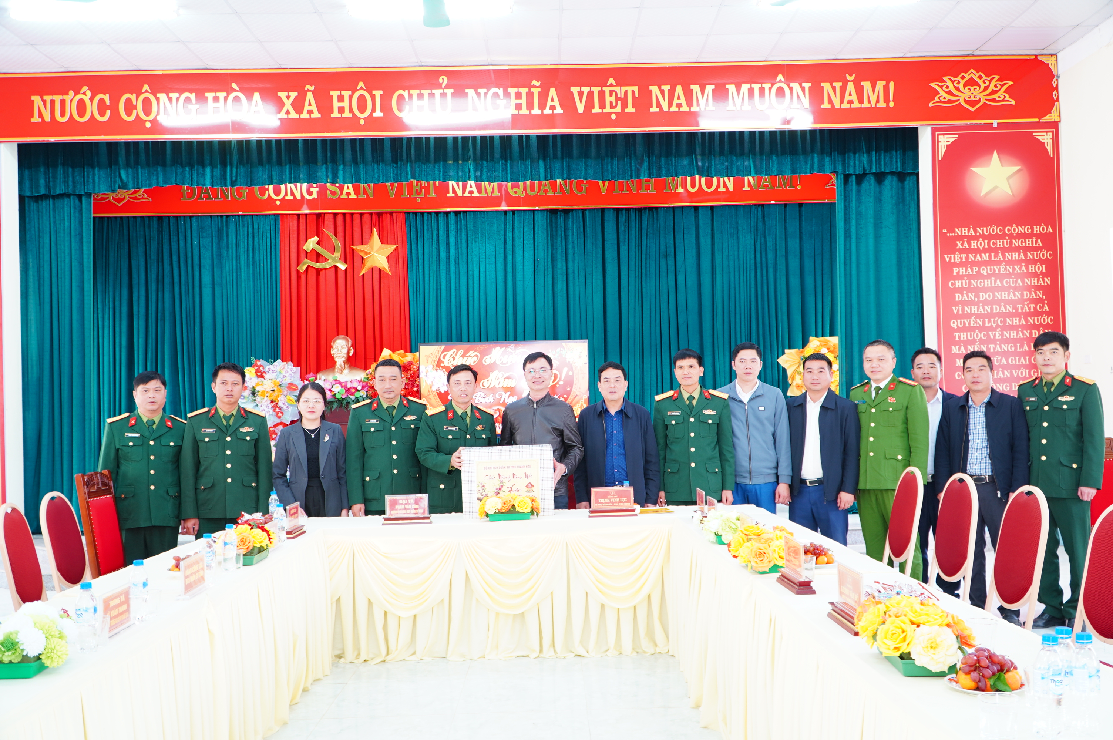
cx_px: 556
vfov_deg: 41.6
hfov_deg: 59.5
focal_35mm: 32
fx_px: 973
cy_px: 370
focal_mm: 21
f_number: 4
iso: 100
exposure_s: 1/5
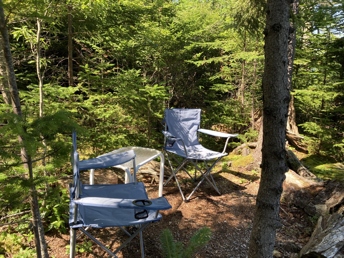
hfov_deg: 63.4
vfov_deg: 49.7
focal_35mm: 28
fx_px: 278
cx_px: 172
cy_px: 129
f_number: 1.8
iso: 20
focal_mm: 3.99
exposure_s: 1/222
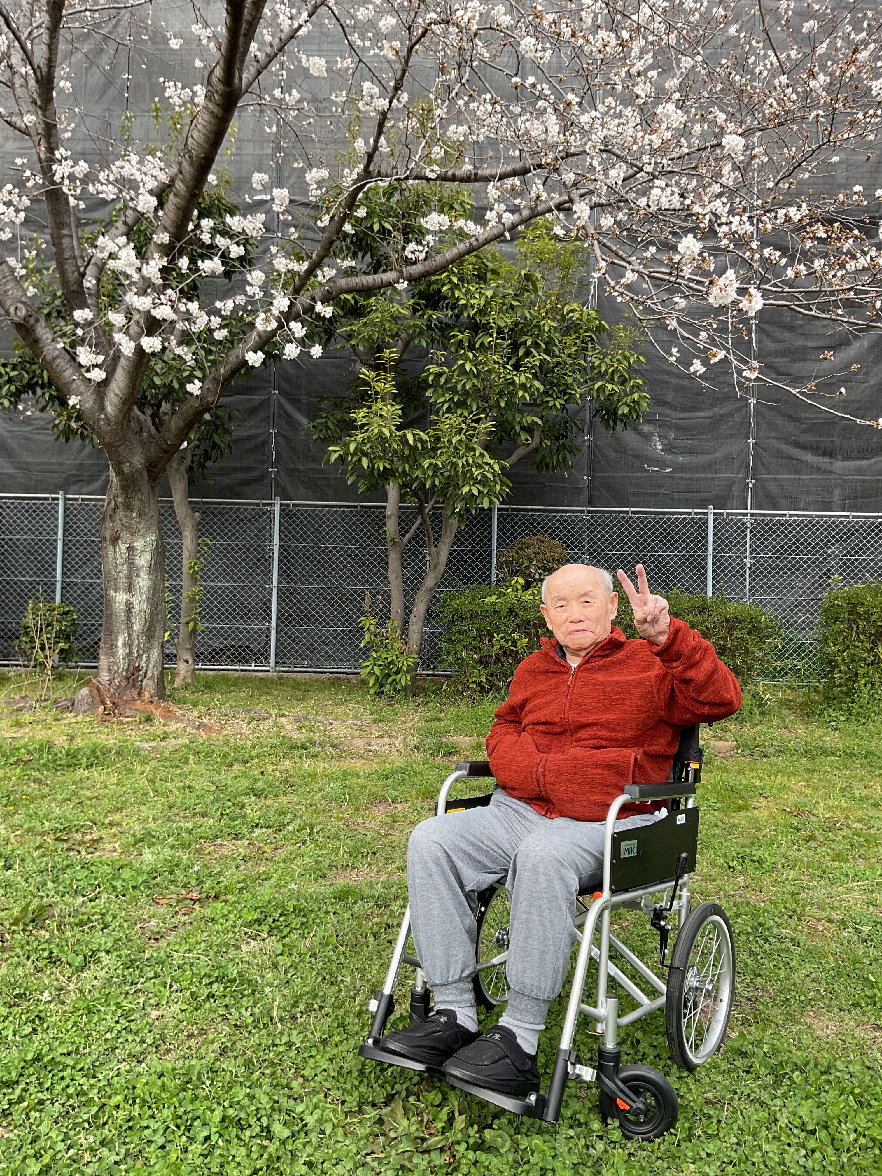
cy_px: 588
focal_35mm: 29
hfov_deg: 48.2
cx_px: 441
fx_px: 985
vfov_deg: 61.7
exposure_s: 1/188
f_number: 1.8
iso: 16
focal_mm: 3
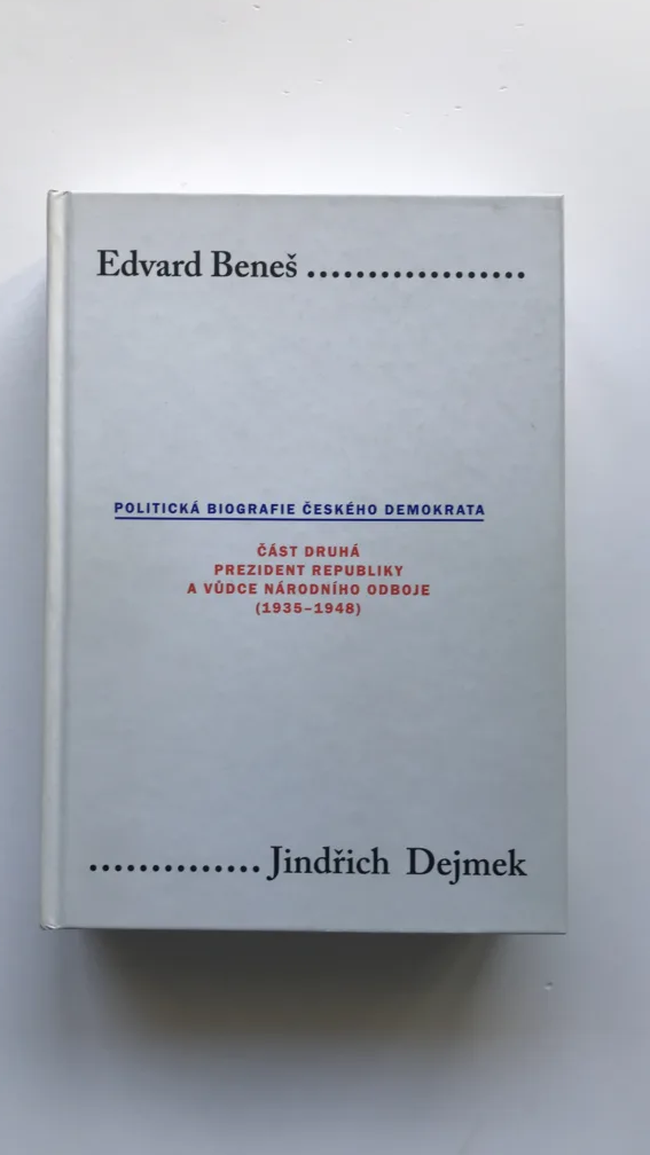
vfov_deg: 62.6
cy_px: 571
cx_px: 283
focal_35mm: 31
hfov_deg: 37.7
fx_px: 950
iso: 32
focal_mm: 3.99
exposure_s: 1/100
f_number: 1.8
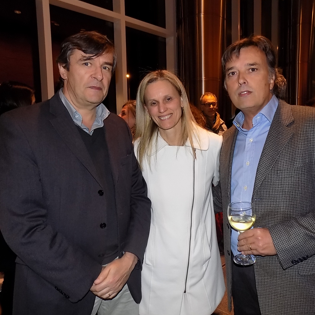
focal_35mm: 28
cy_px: 153
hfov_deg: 57.1
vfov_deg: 57.3
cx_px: 179
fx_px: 288
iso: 200
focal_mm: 4
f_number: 3.1
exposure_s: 1/30
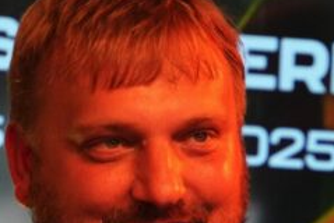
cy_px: 305
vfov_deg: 1.7
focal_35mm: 804
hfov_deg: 2.6
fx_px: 7465
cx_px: 335
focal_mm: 167
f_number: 6.3
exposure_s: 1/320
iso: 2500
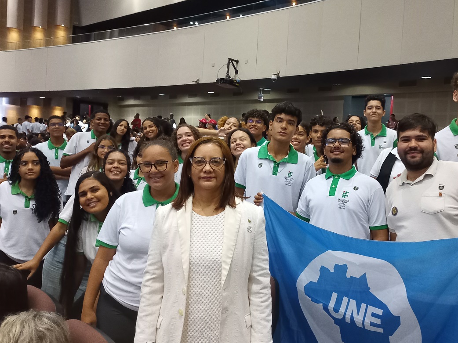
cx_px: 274
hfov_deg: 51.0
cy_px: 161
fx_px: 476
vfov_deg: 39.6
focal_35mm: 36
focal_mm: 4.6
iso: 500
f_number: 1.8
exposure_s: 1/24
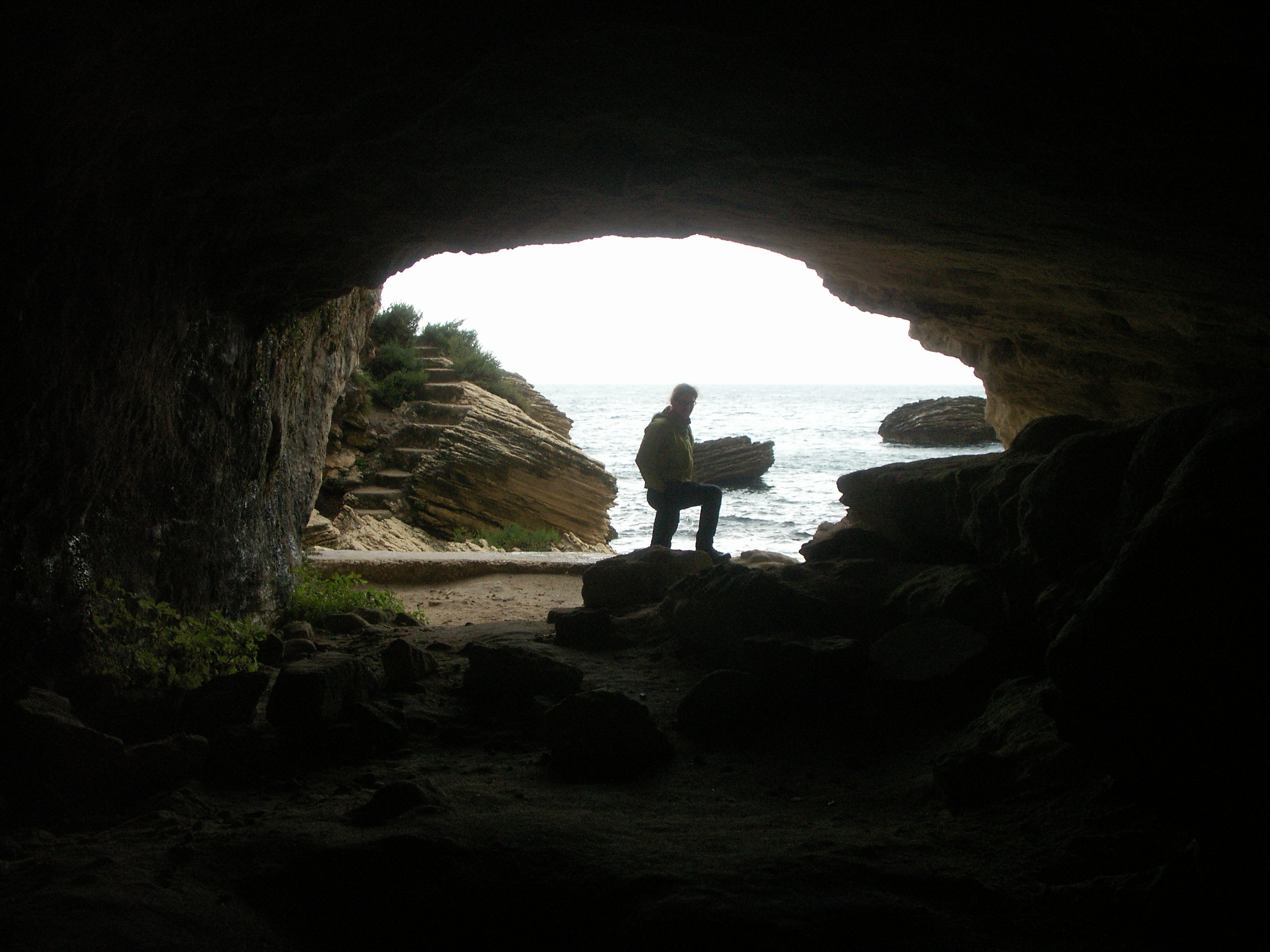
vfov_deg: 38.7
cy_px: 476
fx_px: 1357
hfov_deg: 50.1
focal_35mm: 37
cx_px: 635
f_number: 3.5
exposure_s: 1/40
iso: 100
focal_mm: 7.7
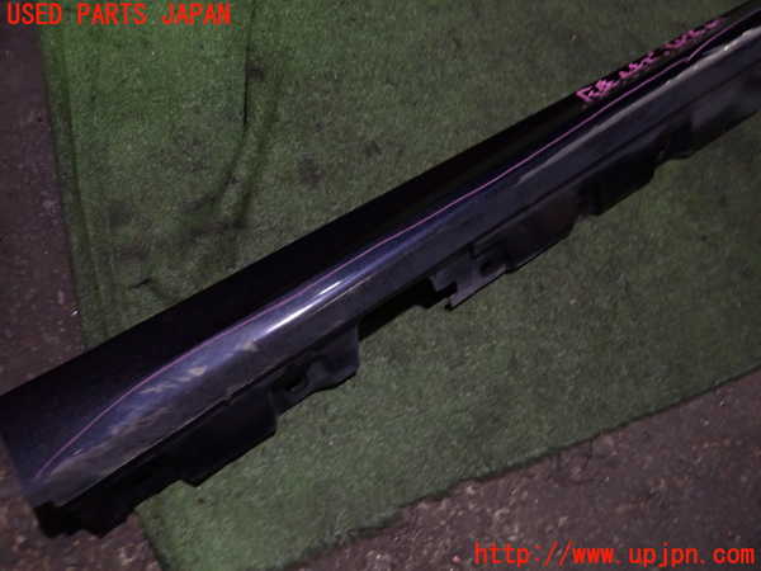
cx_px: 380
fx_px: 550
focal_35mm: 25
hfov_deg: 69.4
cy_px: 286
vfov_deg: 54.9
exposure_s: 1/30
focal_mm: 4.5
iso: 320
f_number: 2
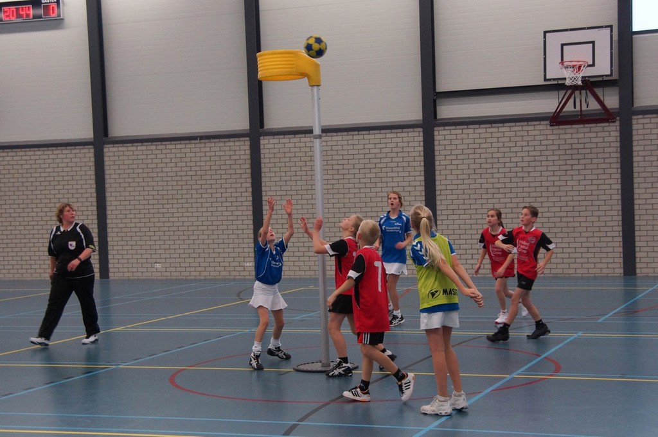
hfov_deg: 37.9
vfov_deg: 25.7
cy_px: 218
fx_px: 959
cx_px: 329
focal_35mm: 52
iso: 1000
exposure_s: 1/160
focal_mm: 35
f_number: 5
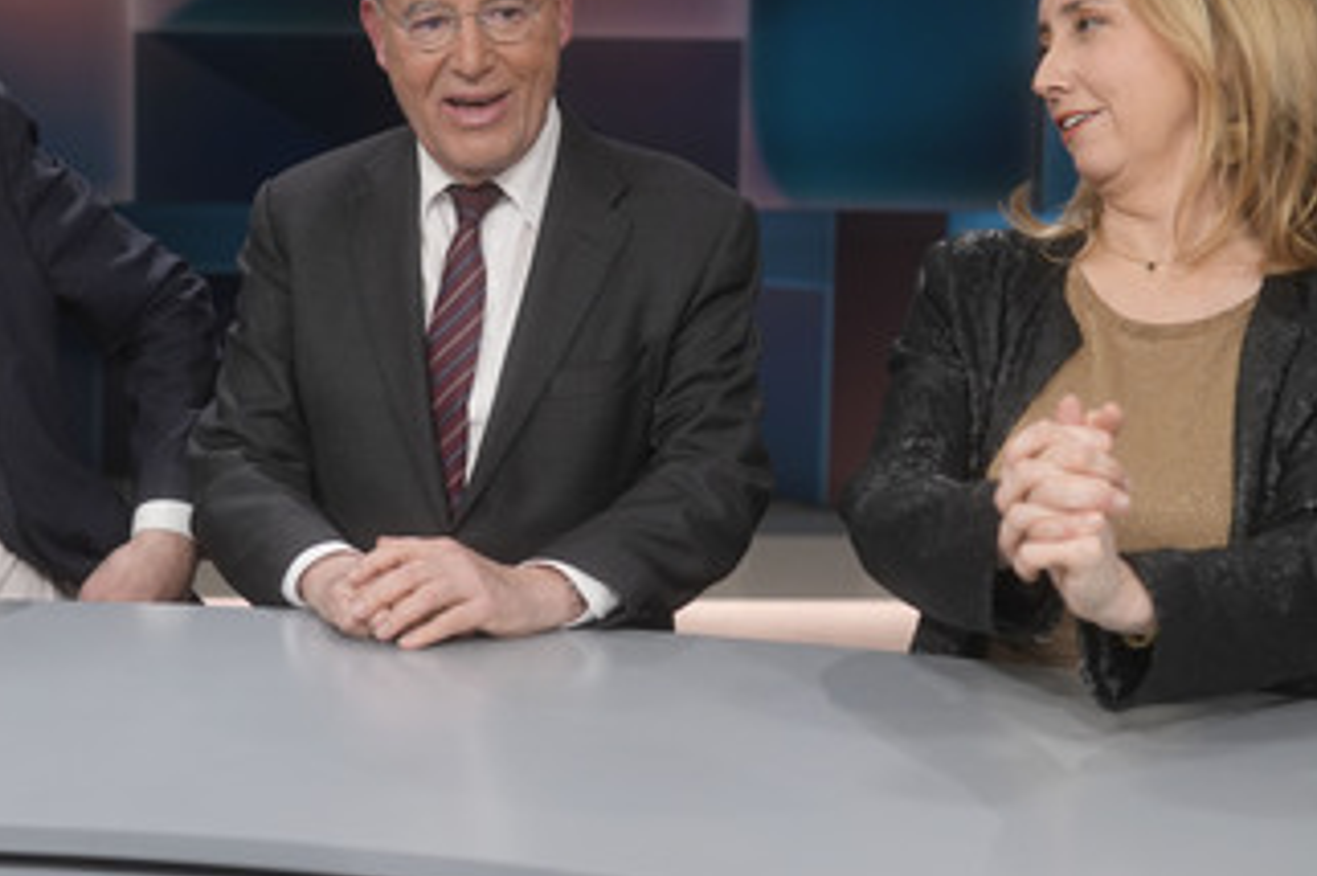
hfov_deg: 31.7
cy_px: 319
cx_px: 448
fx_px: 2302
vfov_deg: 21.5
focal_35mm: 63
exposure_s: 1/250
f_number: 2.2
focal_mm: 30
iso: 640
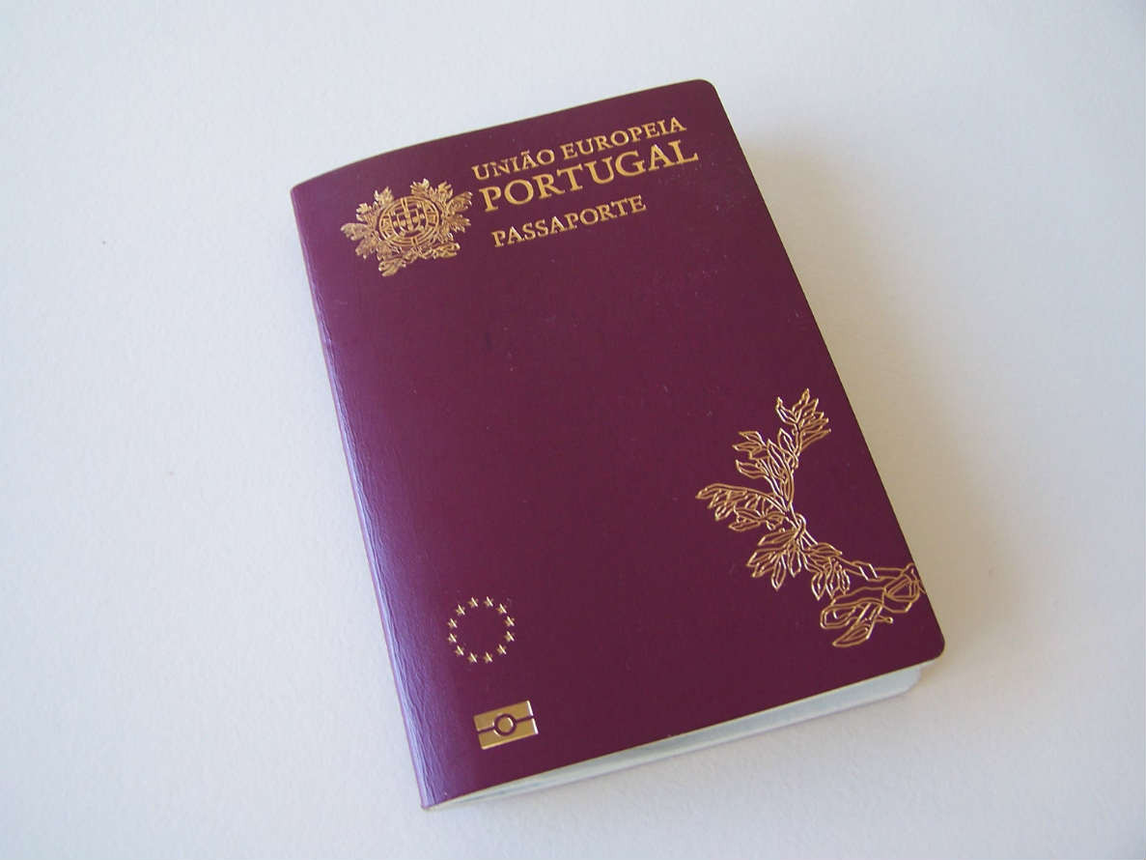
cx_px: 573
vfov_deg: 37.7
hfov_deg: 49.0
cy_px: 430
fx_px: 1258
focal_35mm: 38
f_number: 2.8
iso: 80
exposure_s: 1/30
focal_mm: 6.3
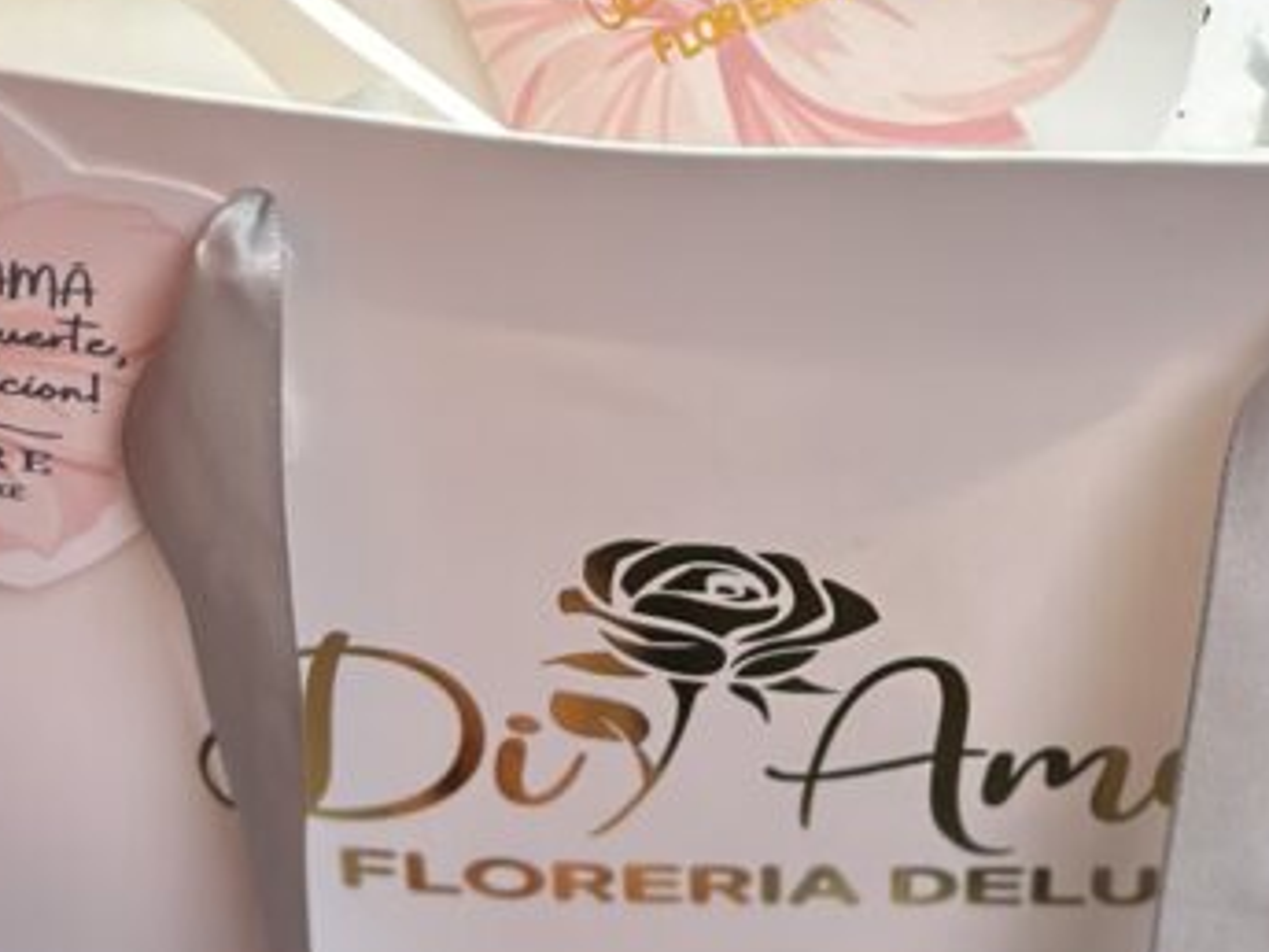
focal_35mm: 143
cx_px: 771
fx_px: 5242
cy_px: -646
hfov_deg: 13.8
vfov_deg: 9.9
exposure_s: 1/173
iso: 80
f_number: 1.78
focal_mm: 6.86
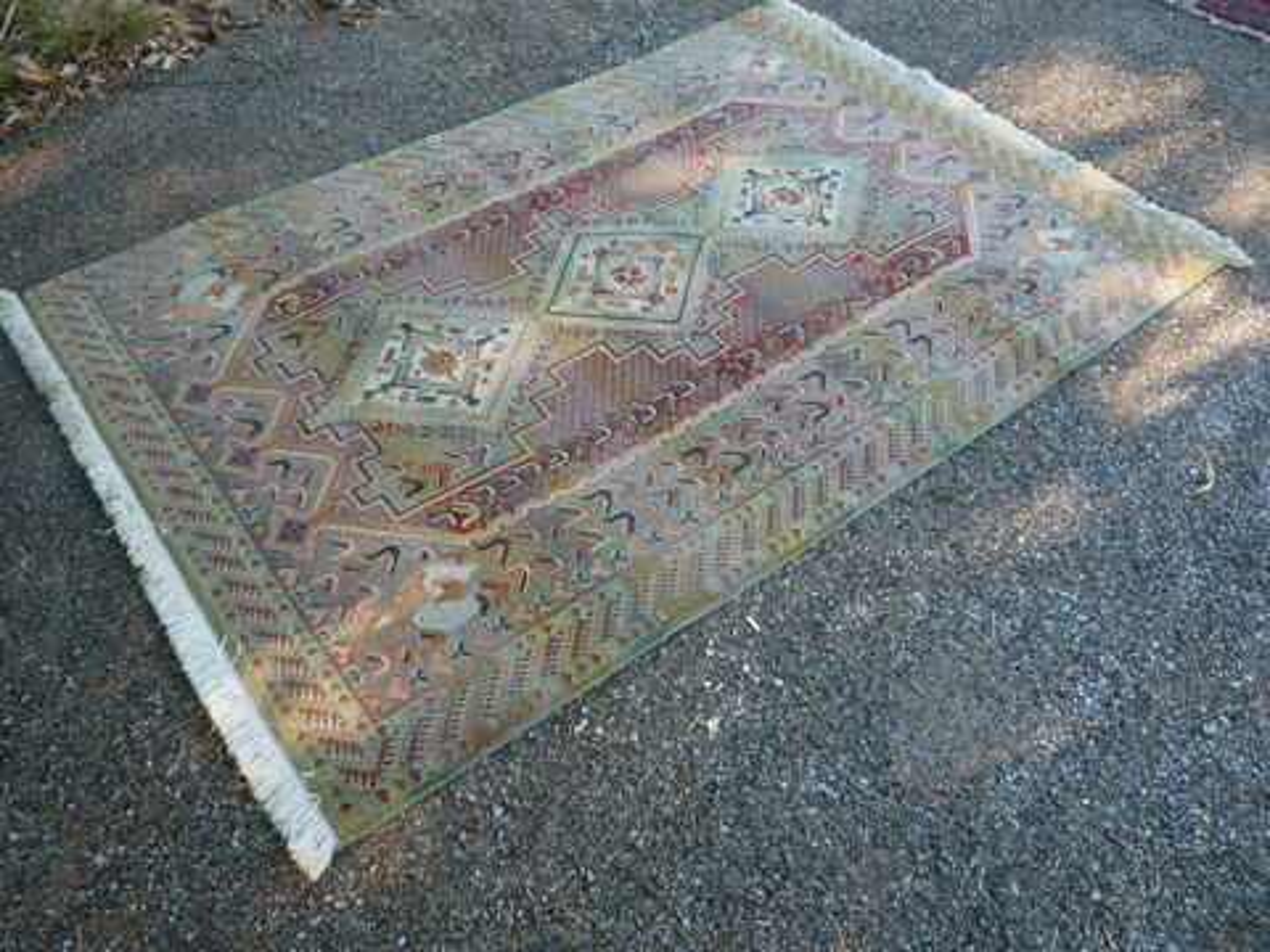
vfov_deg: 46.8
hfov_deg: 60.0
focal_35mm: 30
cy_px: 476
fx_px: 1101
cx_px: 635
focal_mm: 5.2
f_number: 3.3
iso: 100
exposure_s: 1/50
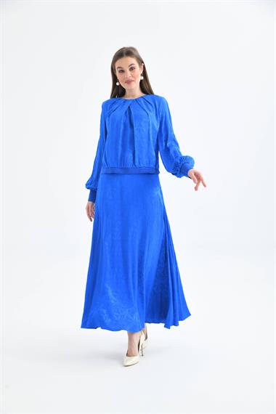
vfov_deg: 36.2
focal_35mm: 55
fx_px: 632
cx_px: 138
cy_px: 207
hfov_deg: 24.6
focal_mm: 55
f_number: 7.1
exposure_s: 1/125
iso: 250
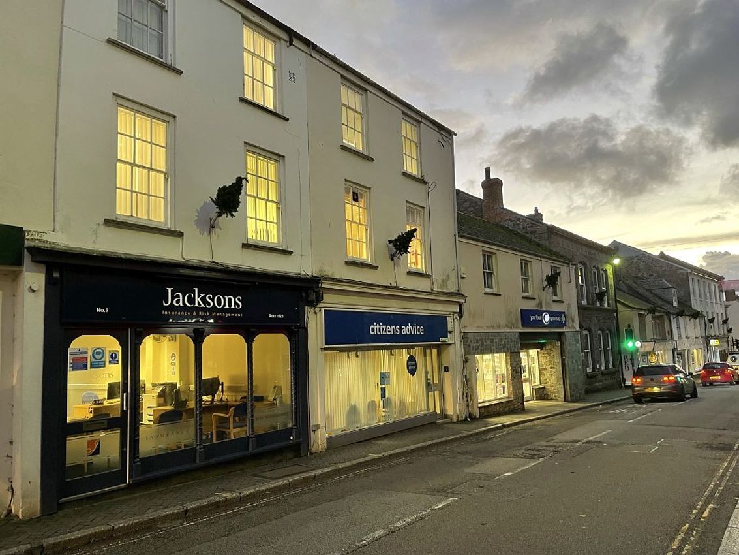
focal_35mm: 26
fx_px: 555
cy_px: 278
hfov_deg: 67.3
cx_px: 370
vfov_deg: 53.1
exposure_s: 1/50
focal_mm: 5.1
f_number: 1.6
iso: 160
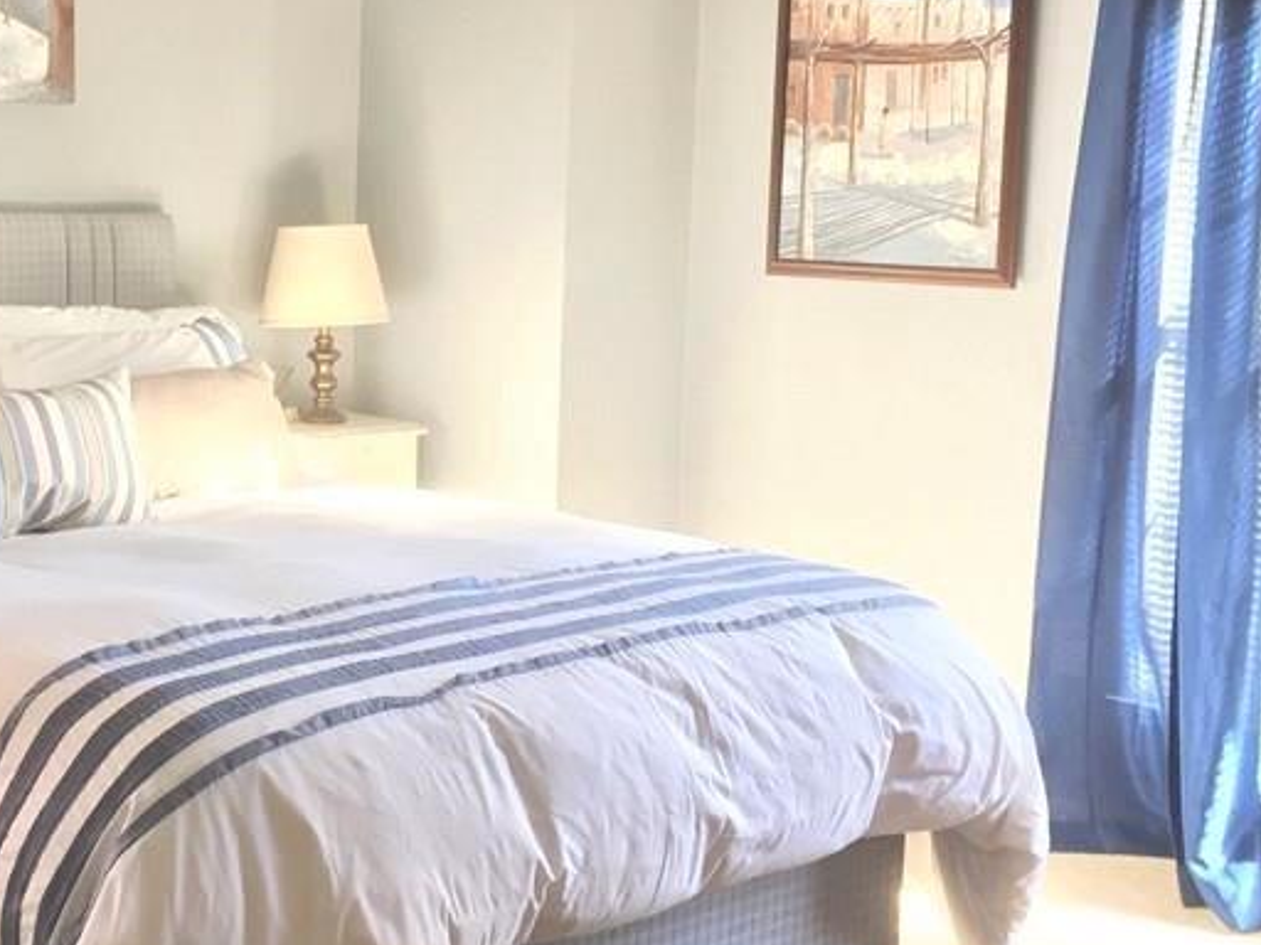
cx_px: 278
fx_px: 2113
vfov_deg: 25.2
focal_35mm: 58
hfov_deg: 32.4
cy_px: 421
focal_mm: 4.15
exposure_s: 1/30
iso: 125
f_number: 2.2
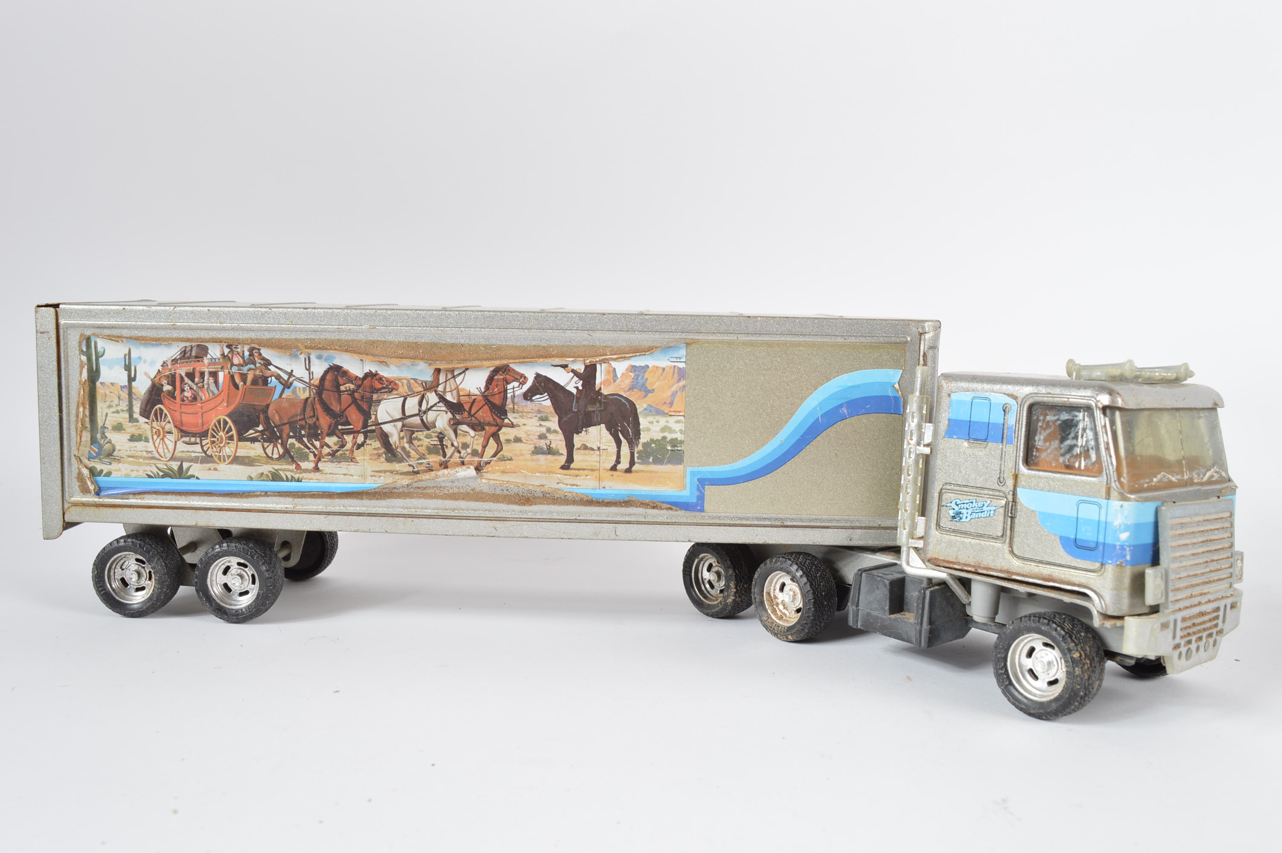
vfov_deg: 39.9
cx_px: 641
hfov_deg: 57.3
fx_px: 1174
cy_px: 426
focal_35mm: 33
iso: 100
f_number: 10
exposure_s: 1/125
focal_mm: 22
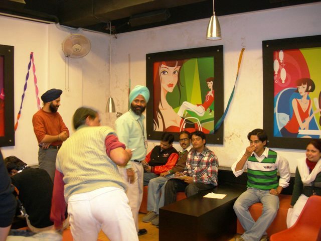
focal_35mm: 38
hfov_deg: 49.0
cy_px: 120
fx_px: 352
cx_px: 160
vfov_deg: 37.7
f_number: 2.8
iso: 179
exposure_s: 1/26.7
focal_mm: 7.8
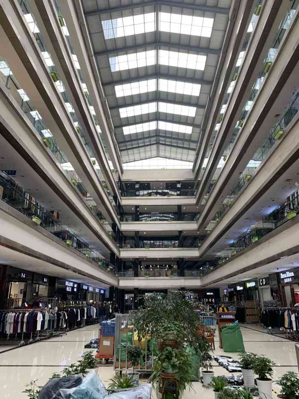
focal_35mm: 26
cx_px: 150
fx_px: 299
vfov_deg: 67.3
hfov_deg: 53.1
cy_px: 200
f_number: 1.8
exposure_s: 1/121
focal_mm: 4.25
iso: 25
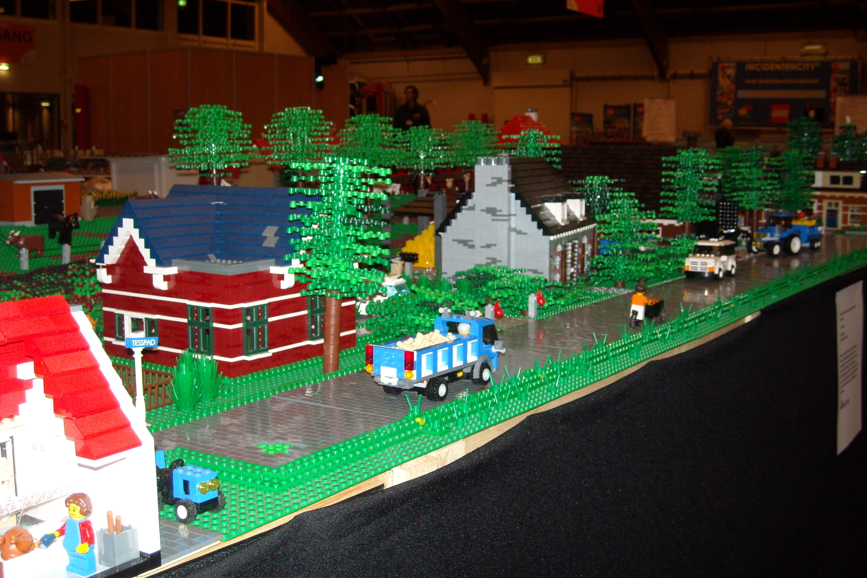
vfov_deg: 29.2
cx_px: 432
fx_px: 1108
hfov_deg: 42.7
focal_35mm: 46
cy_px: 262
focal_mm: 7.1
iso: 200
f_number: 3.1
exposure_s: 1/60
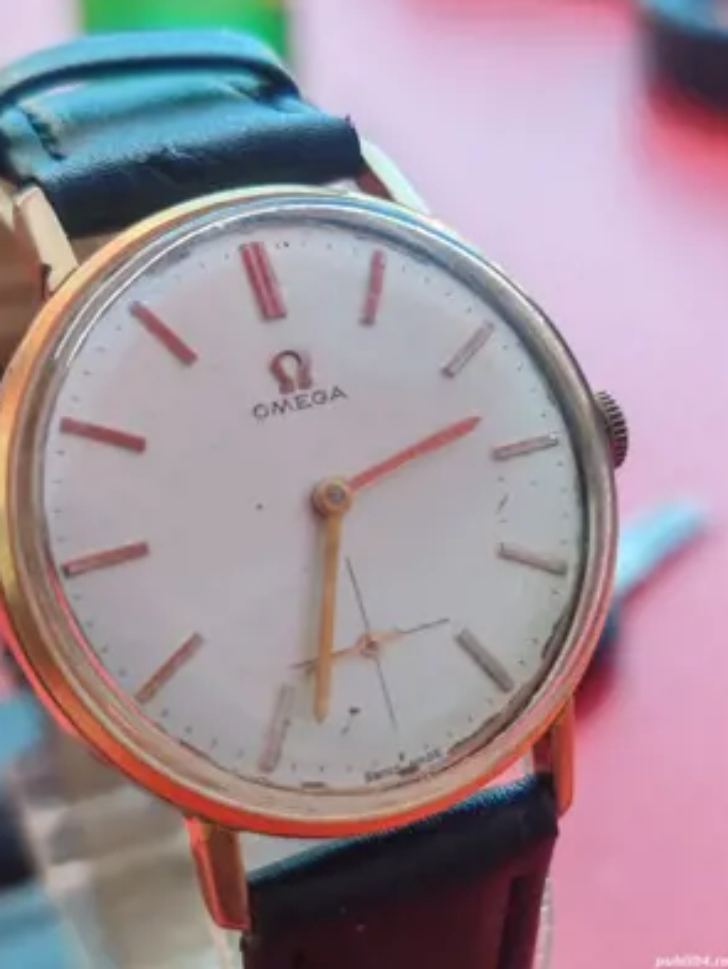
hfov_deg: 26.6
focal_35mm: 55
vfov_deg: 34.9
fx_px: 1541
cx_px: 363
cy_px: 478
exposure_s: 1/100
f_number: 1.9
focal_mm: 6.12
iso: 80
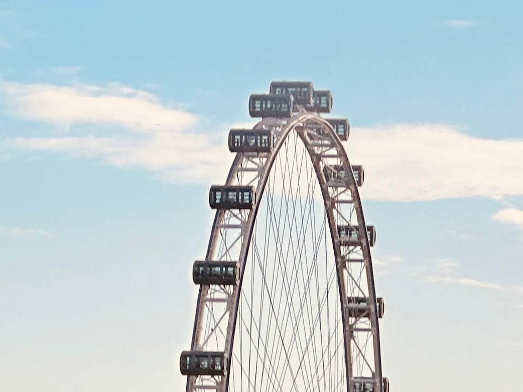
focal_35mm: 298
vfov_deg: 4.9
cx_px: 195
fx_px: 4501
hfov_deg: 6.6
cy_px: 613
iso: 32
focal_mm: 9
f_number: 2.8
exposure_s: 1/264
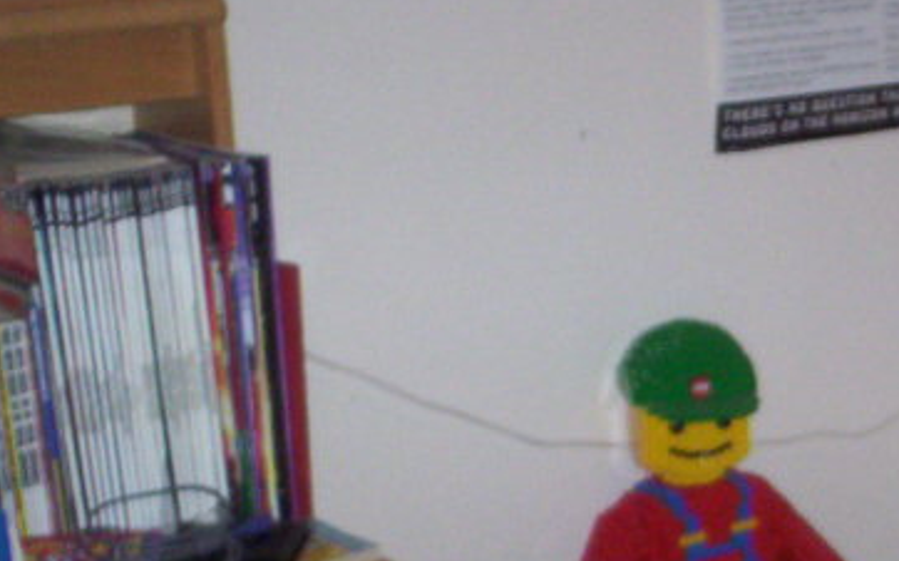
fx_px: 2229
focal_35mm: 91
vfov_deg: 14.3
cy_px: 380
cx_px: 966
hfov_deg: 21.7
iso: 140
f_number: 4.5
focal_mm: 4.99
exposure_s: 1/60
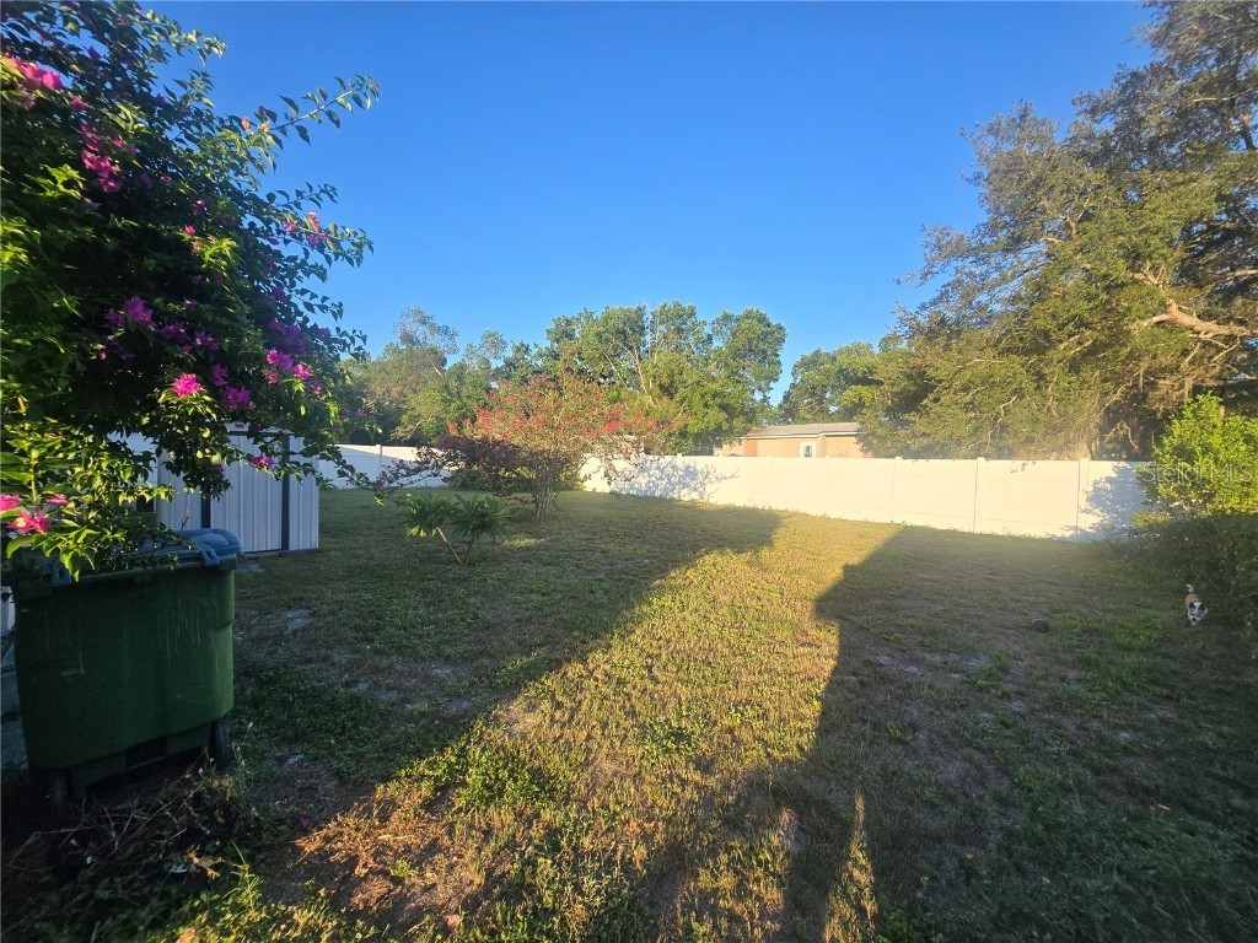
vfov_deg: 89.9
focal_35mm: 13
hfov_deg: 106.2
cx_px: 629
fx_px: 472
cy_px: 472
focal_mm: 2.2
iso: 50
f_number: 2.2
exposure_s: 1/917
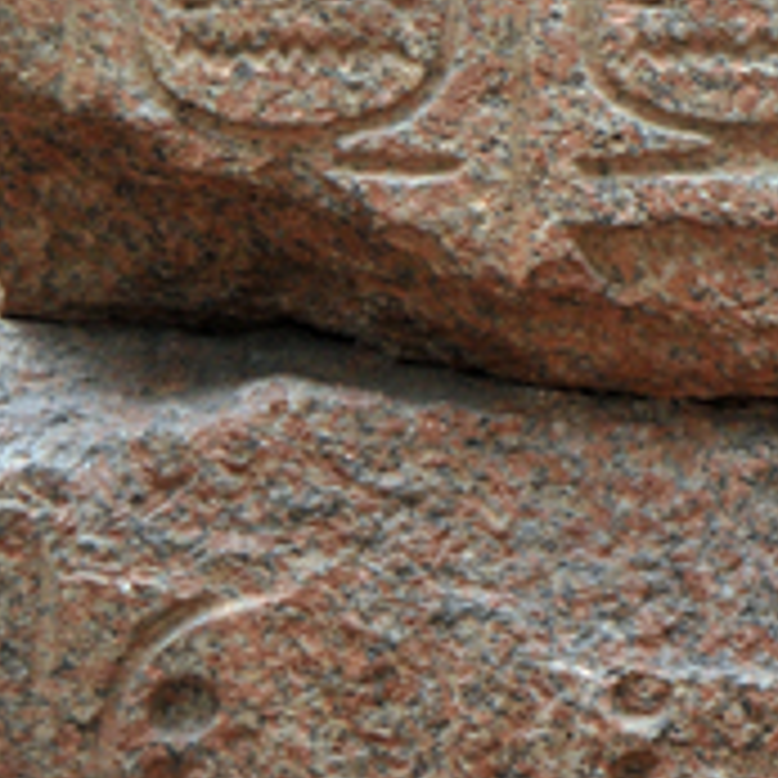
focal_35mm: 415
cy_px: -679
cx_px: 978
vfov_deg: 4.2
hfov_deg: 4.2
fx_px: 10543
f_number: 5.6
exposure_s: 1/125
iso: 640
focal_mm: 85
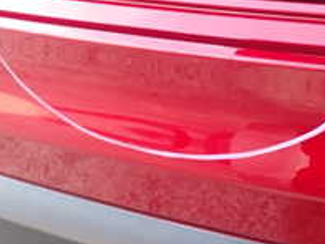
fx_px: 864
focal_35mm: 92
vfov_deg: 15.9
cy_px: 207
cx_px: 310
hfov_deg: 20.7
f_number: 2.3
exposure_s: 1/60
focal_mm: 5.4
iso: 160
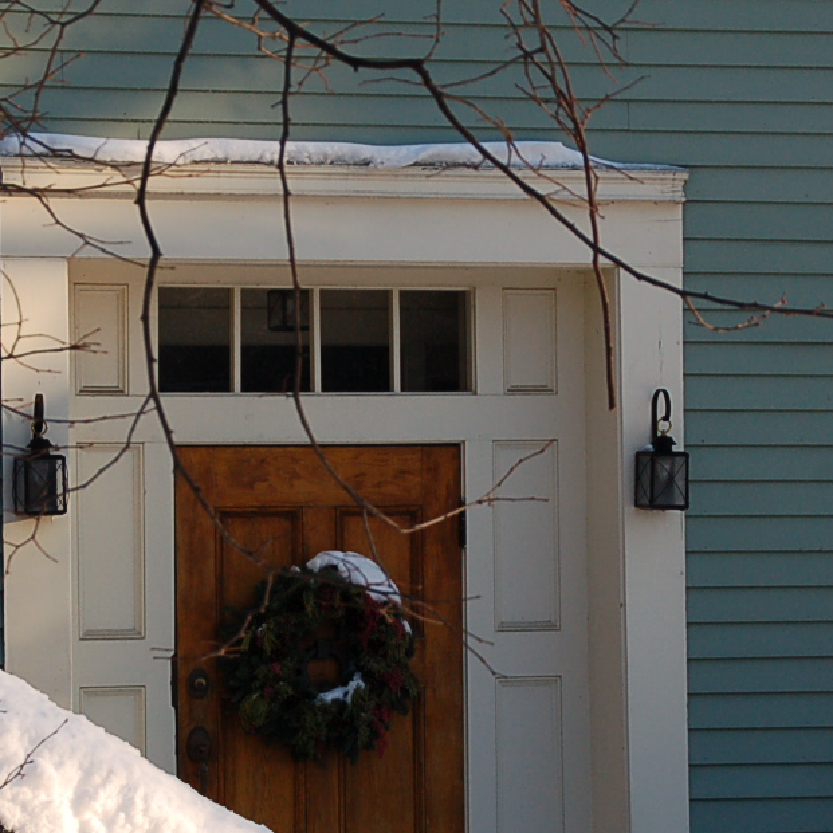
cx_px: 365
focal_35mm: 148
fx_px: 4029
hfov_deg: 11.8
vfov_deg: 11.8
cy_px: 449
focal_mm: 48
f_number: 9
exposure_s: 1/320
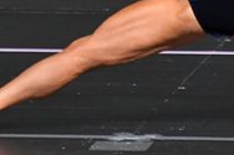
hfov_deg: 1.3
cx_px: 204
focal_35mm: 1550
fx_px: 10066
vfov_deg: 0.9
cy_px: -42
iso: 4000
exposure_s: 1/400
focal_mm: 250
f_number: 5.6
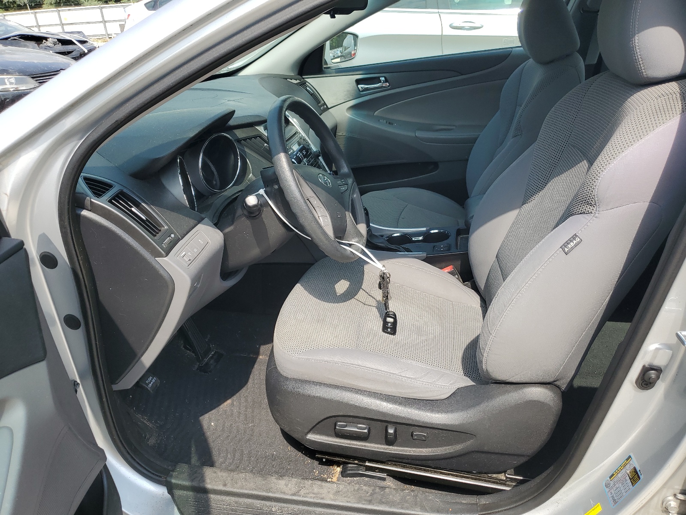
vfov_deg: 53.1
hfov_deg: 67.3
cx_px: 343
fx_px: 515
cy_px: 258
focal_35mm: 26
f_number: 1.5
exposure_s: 1/1111
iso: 50
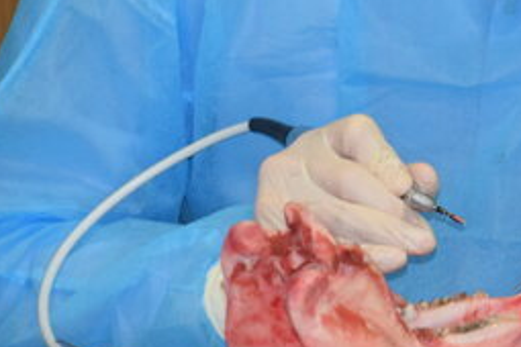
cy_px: 50
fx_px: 6772
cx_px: 533
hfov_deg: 4.4
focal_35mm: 468
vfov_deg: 2.9
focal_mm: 92
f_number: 5.6
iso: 1400
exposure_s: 1/60
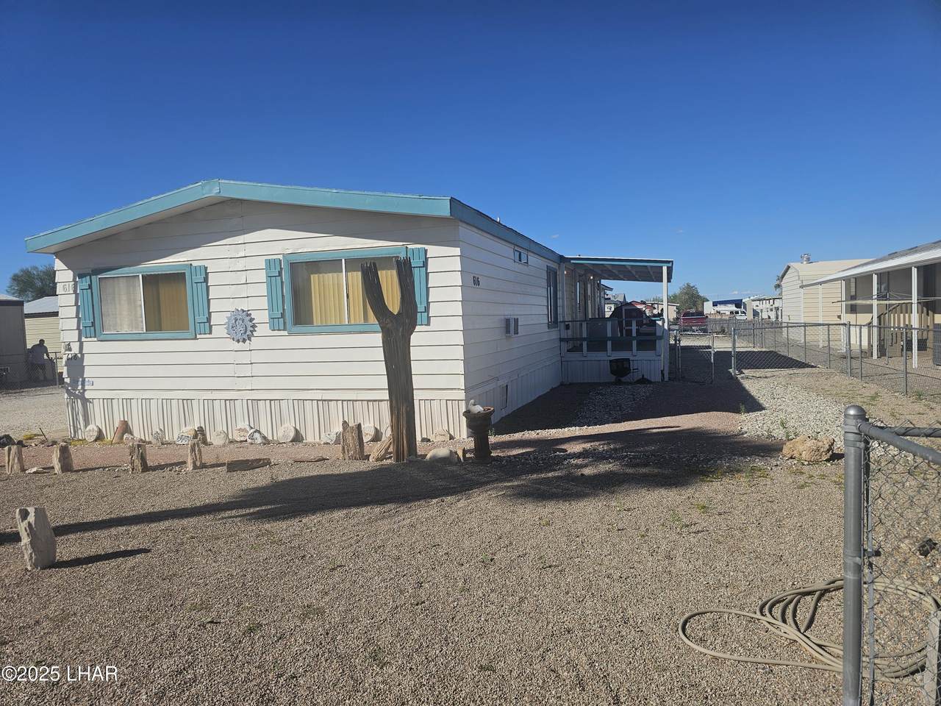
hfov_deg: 73.9
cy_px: 353
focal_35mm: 23
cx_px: 470
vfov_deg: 58.9
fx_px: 625
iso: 10
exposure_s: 1/1484
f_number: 1.7
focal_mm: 6.3
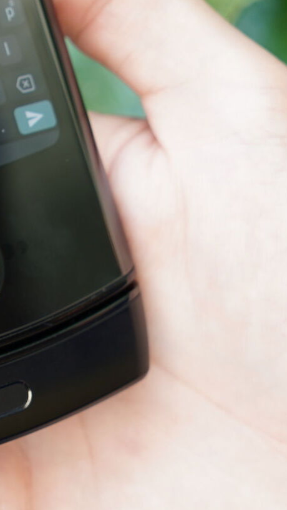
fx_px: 2030
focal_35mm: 150
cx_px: -84
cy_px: 173
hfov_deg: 8.0
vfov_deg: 14.3
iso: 160
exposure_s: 1/80
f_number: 5
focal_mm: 61
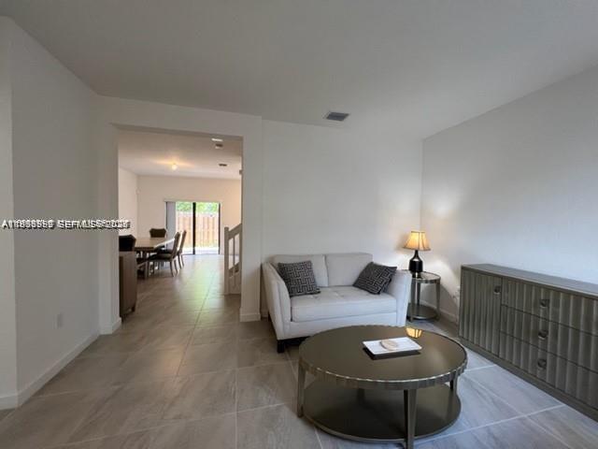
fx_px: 225
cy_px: 224
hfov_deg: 106.2
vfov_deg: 89.9
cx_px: 299
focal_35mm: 13
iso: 200
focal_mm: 1.57
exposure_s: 1/120
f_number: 1.8
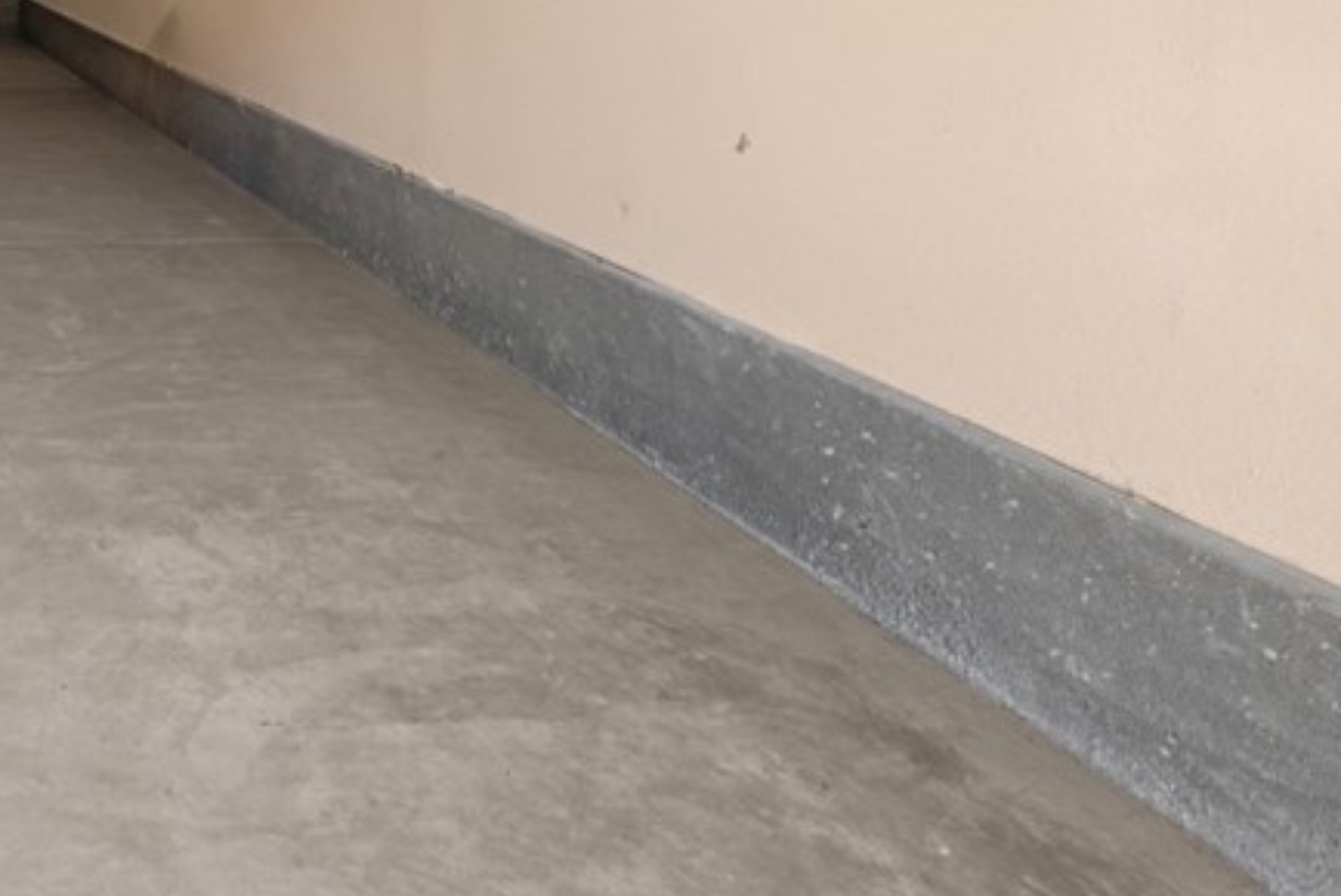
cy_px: -73
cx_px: -154
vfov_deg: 34.8
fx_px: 1230
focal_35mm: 33
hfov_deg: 43.4
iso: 800
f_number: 8
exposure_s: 1/8
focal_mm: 14
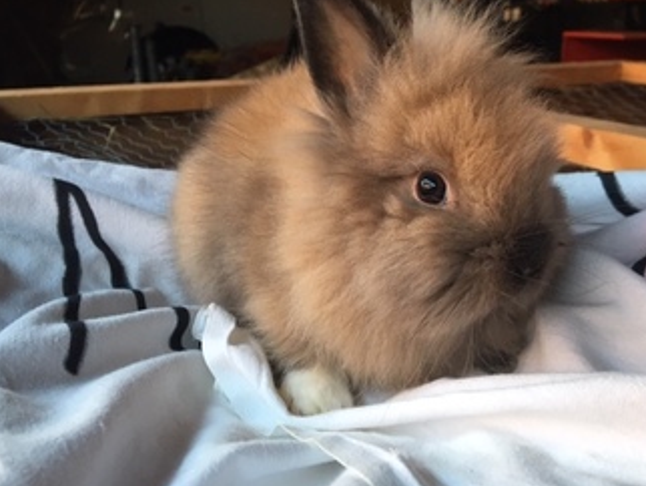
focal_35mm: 36
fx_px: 672
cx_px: 349
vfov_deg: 39.5
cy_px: 193
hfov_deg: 51.3
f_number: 2.2
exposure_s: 1/33
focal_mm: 4.15
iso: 100
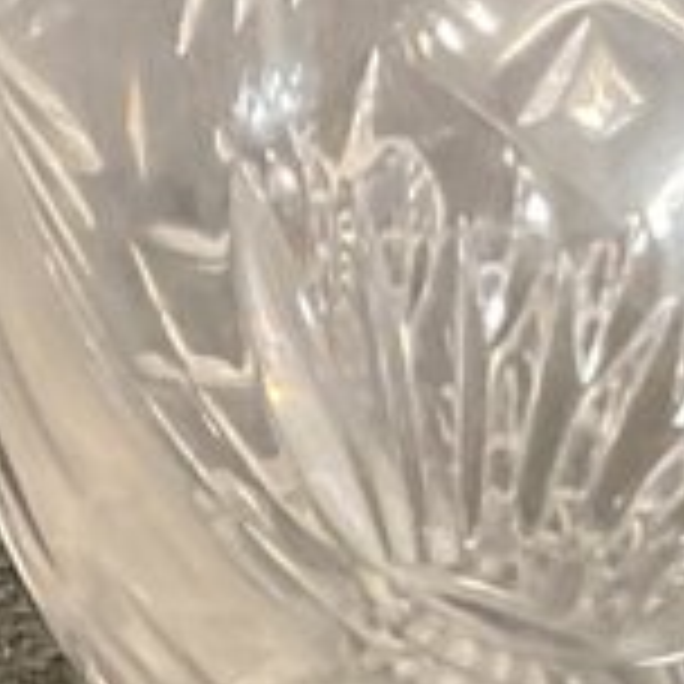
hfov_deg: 6.8
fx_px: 5723
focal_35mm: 256
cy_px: 632
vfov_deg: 6.8
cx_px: -146
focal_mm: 3
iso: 200
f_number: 1.8
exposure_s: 1/60
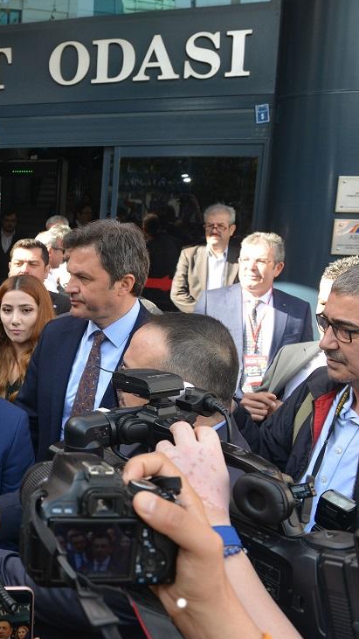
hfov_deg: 26.3
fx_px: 643
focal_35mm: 38
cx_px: -112
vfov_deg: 52.8
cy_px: 319
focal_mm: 24
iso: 720
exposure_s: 1/250
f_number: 7.1
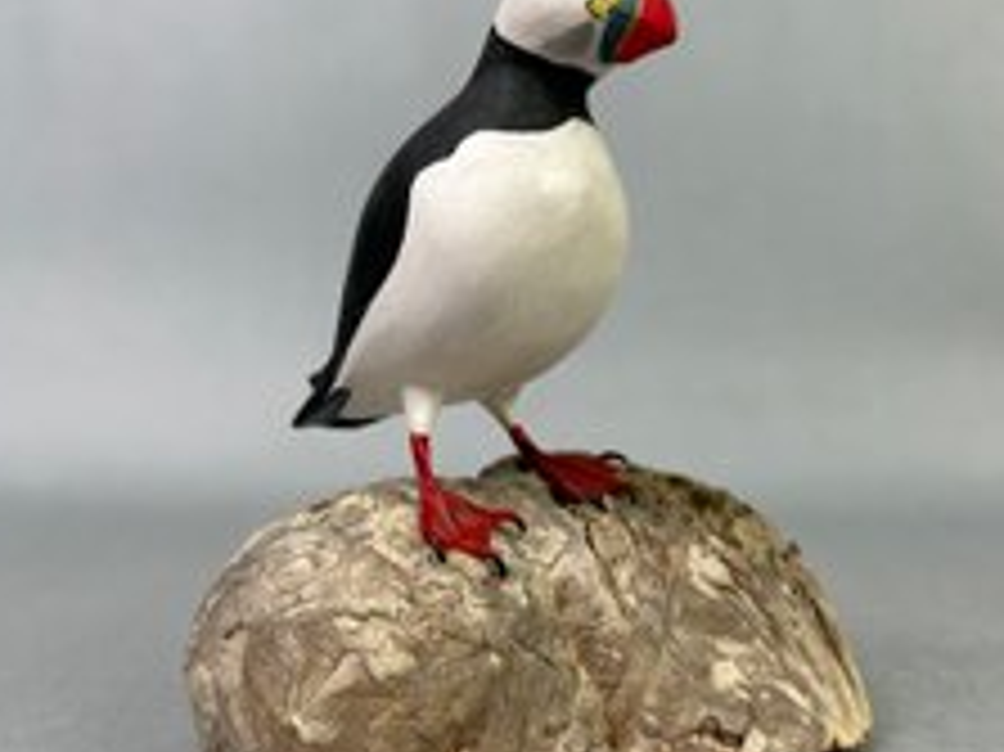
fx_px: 1160
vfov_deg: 35.9
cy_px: 385
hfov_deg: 46.8
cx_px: 493
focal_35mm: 40
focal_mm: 5.7
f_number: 1.5
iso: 32
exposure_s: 1/138
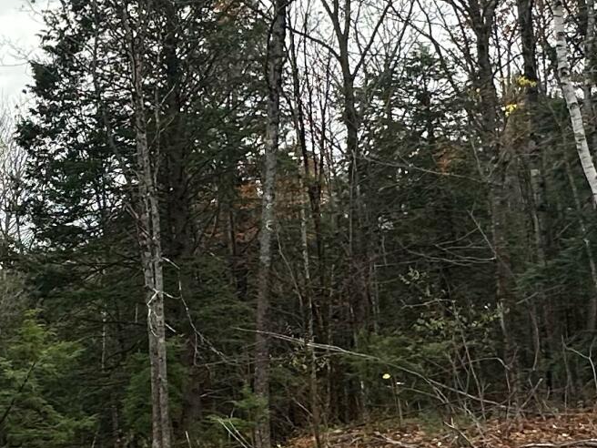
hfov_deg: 27.8
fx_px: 1104
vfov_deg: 22.9
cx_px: -47
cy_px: 194
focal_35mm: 64
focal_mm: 2.22
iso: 40
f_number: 2.2
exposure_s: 1/326
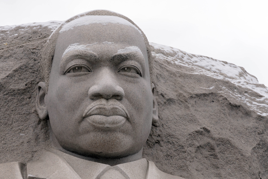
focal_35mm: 285
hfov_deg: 7.2
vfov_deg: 4.8
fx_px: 2122
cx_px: 79
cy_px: 120
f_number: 6.3
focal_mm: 191
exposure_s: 1/400
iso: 640
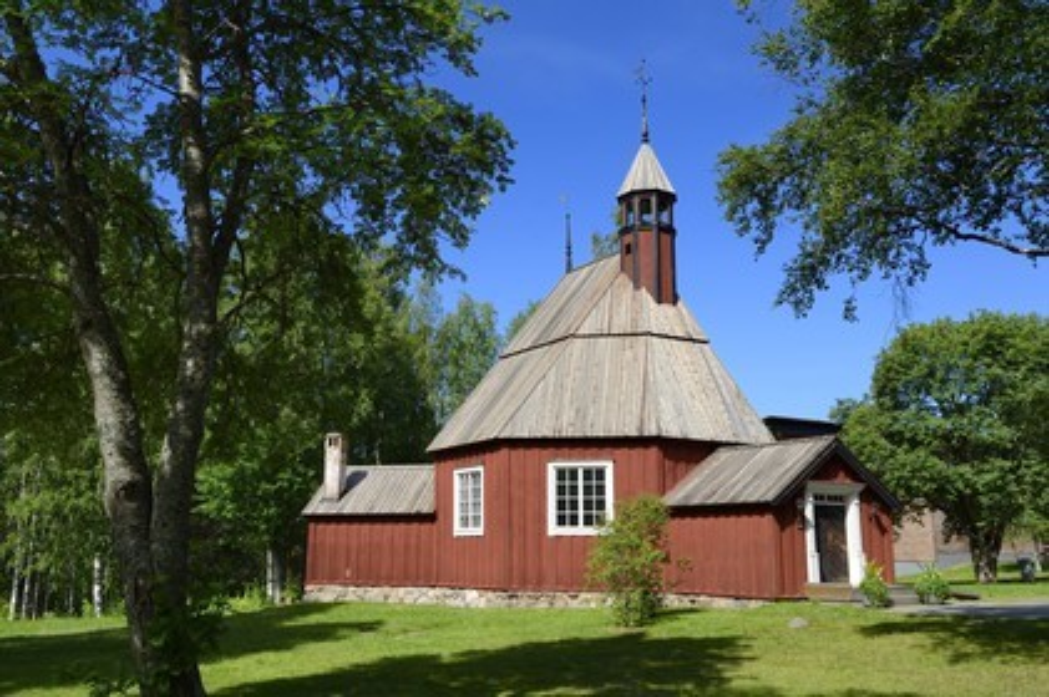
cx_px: 524
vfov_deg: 37.8
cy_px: 348
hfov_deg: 54.5
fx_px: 1019
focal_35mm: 35
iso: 200
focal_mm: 35
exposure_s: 1/250
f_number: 11
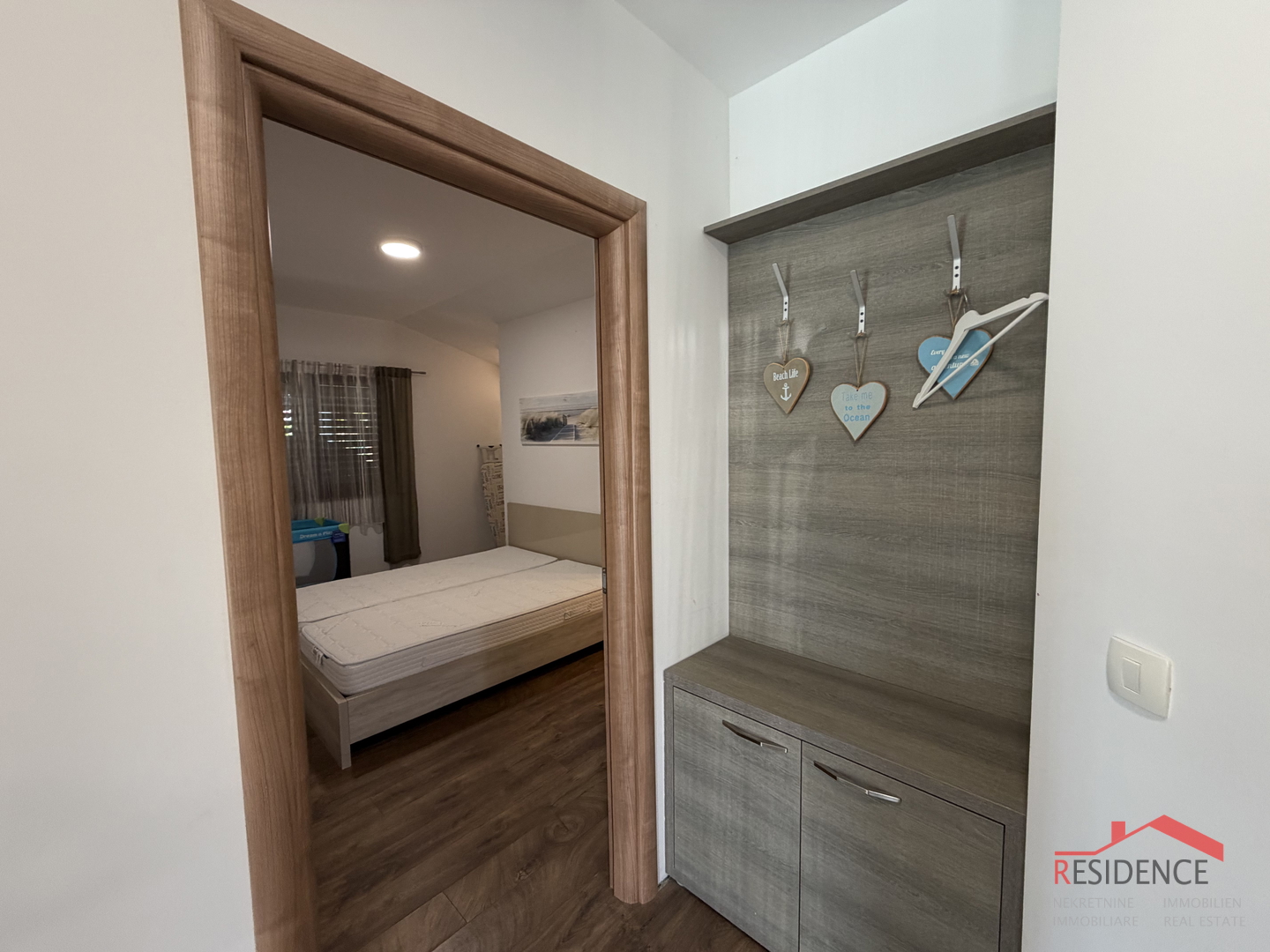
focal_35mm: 14
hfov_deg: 102.1
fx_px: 514
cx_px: 635
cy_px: 476
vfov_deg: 85.7
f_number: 2.2
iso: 160
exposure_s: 1/50
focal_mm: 2.22
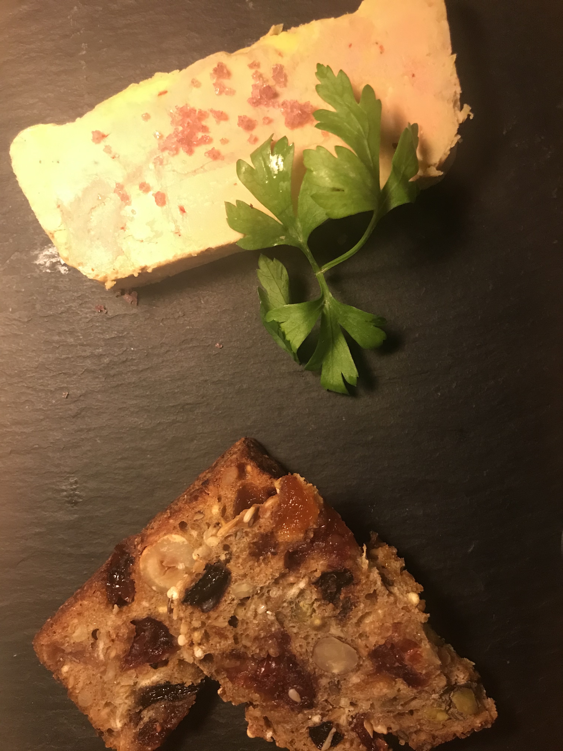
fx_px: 607
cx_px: 282
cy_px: 376
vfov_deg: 63.4
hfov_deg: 49.7
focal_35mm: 28
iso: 100
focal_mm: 3.99
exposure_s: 1/13
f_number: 1.8
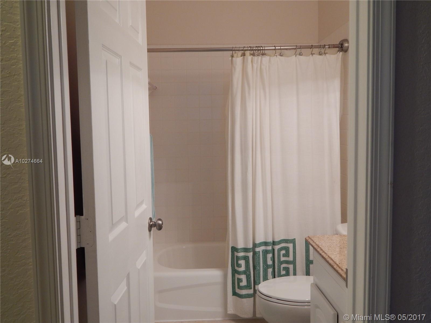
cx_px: 216
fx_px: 386
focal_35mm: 31
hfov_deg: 58.4
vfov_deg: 45.4
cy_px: 162
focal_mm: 5.6
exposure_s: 1/30
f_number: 3.2
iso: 200
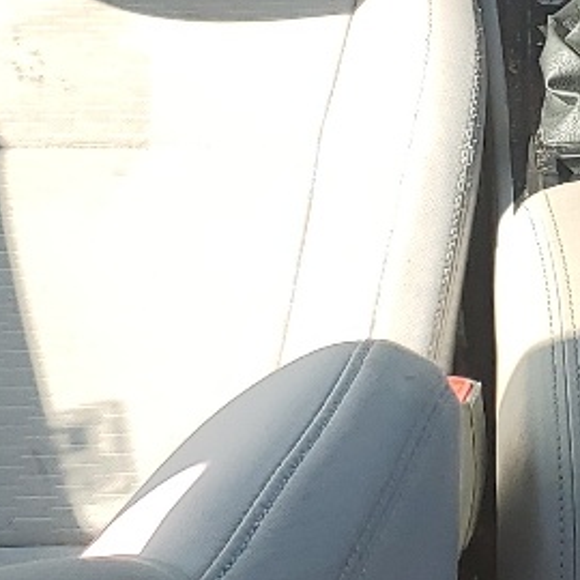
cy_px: 116
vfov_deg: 12.8
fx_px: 2578
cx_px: 668
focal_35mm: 136
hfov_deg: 12.6
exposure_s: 1/526
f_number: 1.5
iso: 50
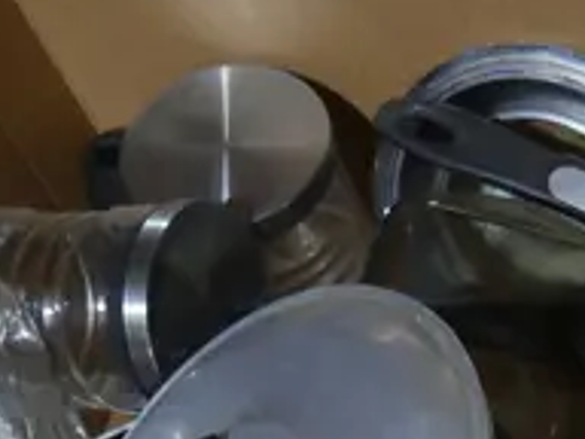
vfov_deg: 9.2
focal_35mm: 160
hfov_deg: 11.1
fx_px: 2704
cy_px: 480
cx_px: 1219
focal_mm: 15
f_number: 3.6
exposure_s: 1/60
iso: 640
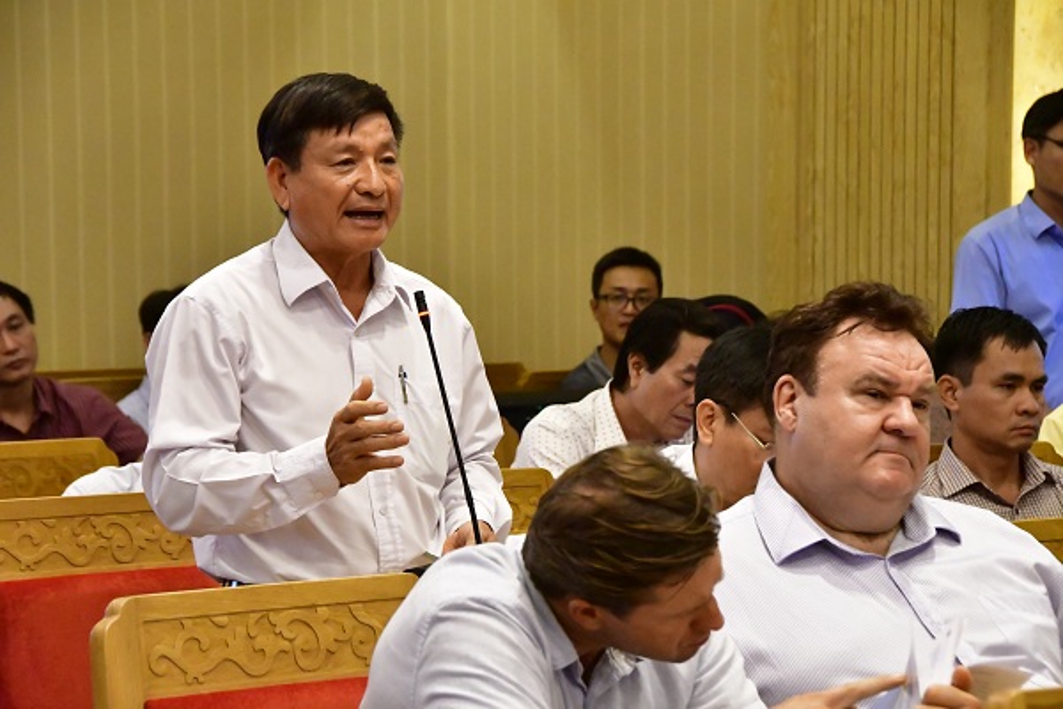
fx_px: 4193
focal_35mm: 142
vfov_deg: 9.7
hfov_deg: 14.4
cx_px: 532
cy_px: 354
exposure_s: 1/160
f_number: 8
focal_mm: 95
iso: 16000
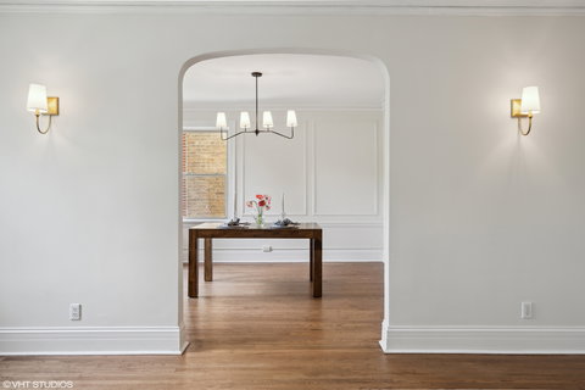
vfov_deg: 54.1
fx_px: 382
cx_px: 292
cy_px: 195
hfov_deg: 74.9
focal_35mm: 24
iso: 200
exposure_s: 1/10
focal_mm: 23.5
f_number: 9.5
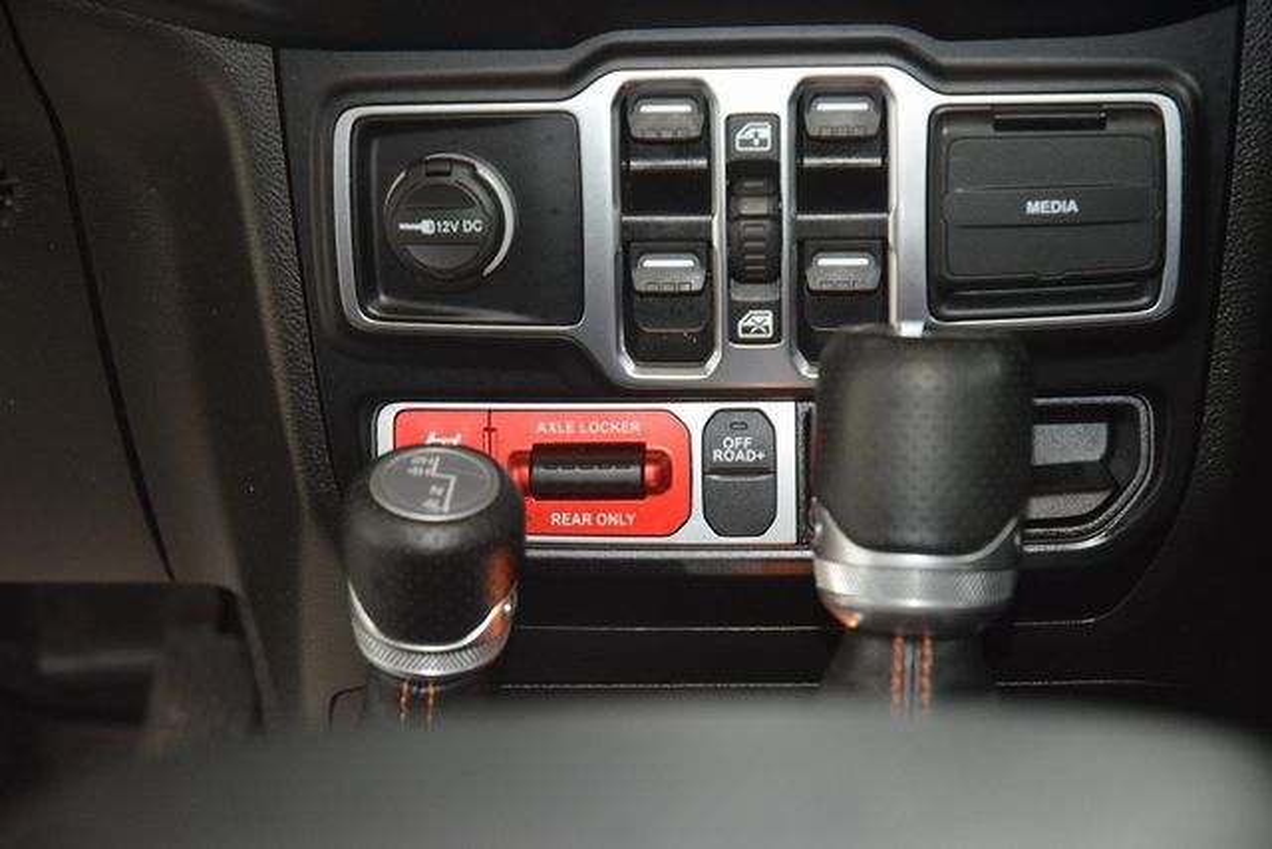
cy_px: 424
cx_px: 636
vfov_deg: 13.0
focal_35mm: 105
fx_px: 3711
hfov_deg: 19.5
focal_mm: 70
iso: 2800
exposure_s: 1/25
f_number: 4.5
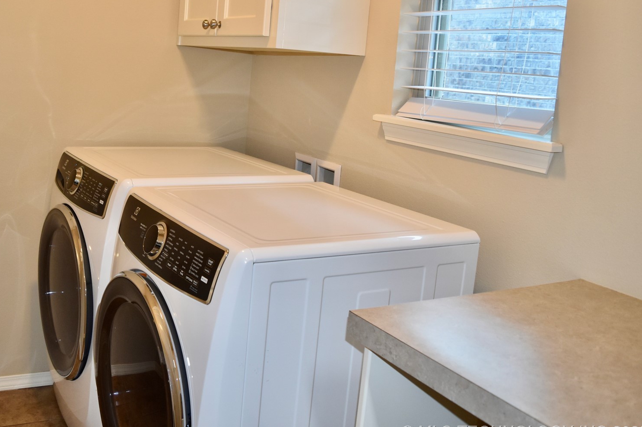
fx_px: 660
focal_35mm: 37
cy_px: 156
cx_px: 213
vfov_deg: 35.7
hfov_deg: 50.9
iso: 800
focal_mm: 18
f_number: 4.5
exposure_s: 1/80
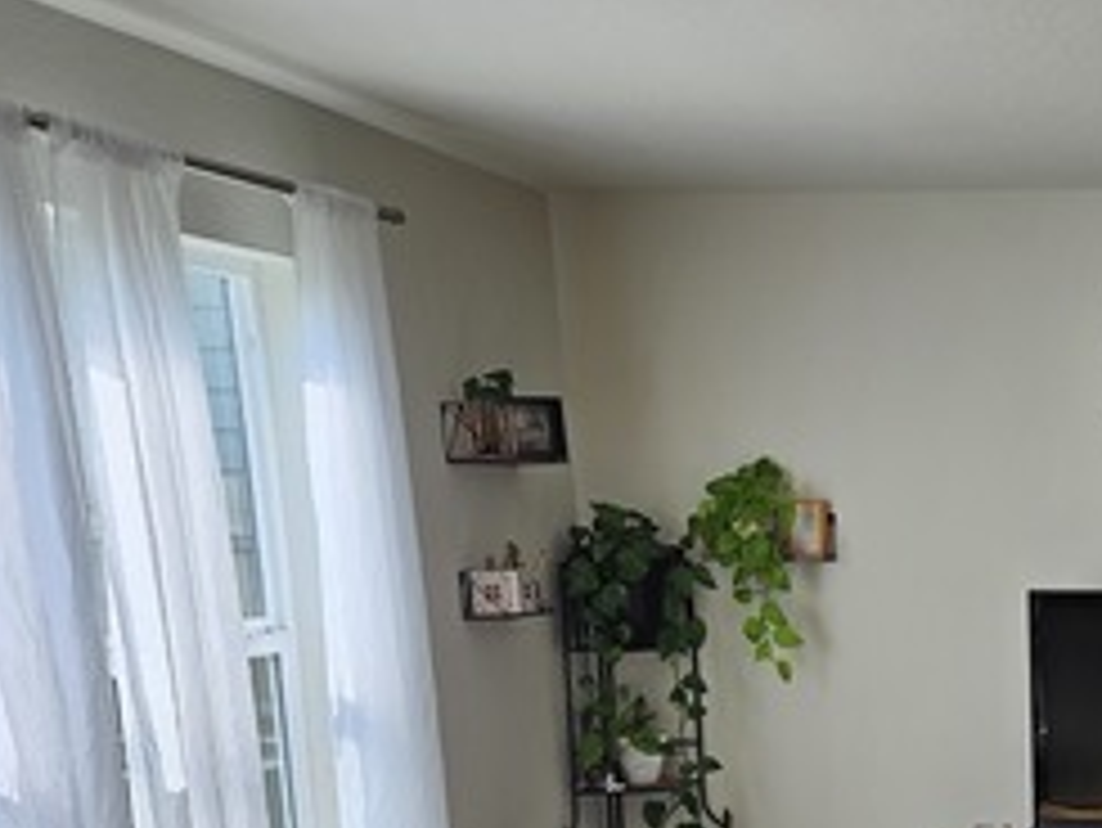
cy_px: 860
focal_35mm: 60
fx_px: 1911
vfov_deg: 23.3
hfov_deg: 29.2
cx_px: 1201
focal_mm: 5.4
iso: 32
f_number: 1.8
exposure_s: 1/180
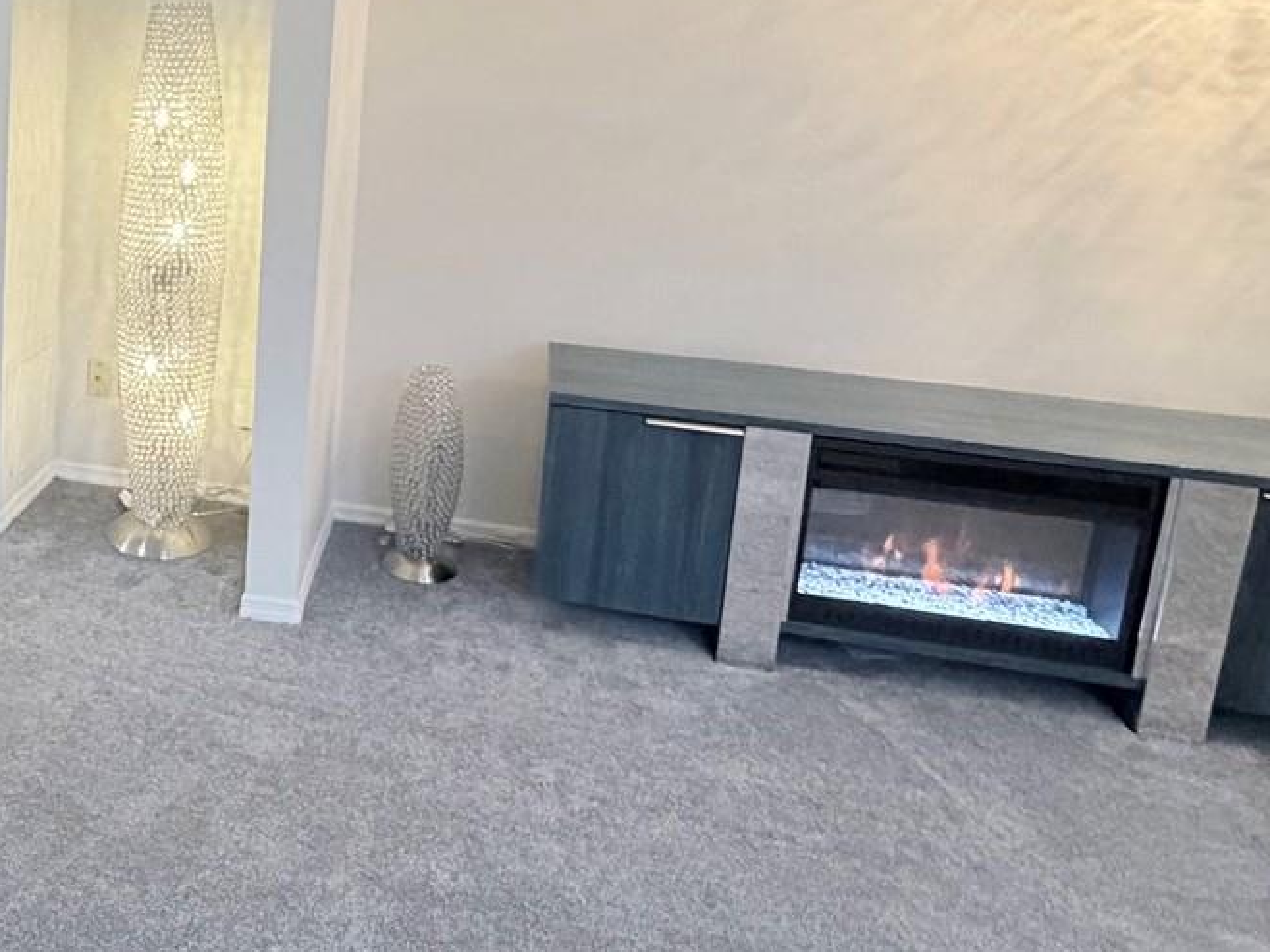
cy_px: 237
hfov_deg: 49.3
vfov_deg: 40.6
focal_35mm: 34
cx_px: 175
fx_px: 1247
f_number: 2.2
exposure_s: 1/60
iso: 500
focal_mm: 2.22
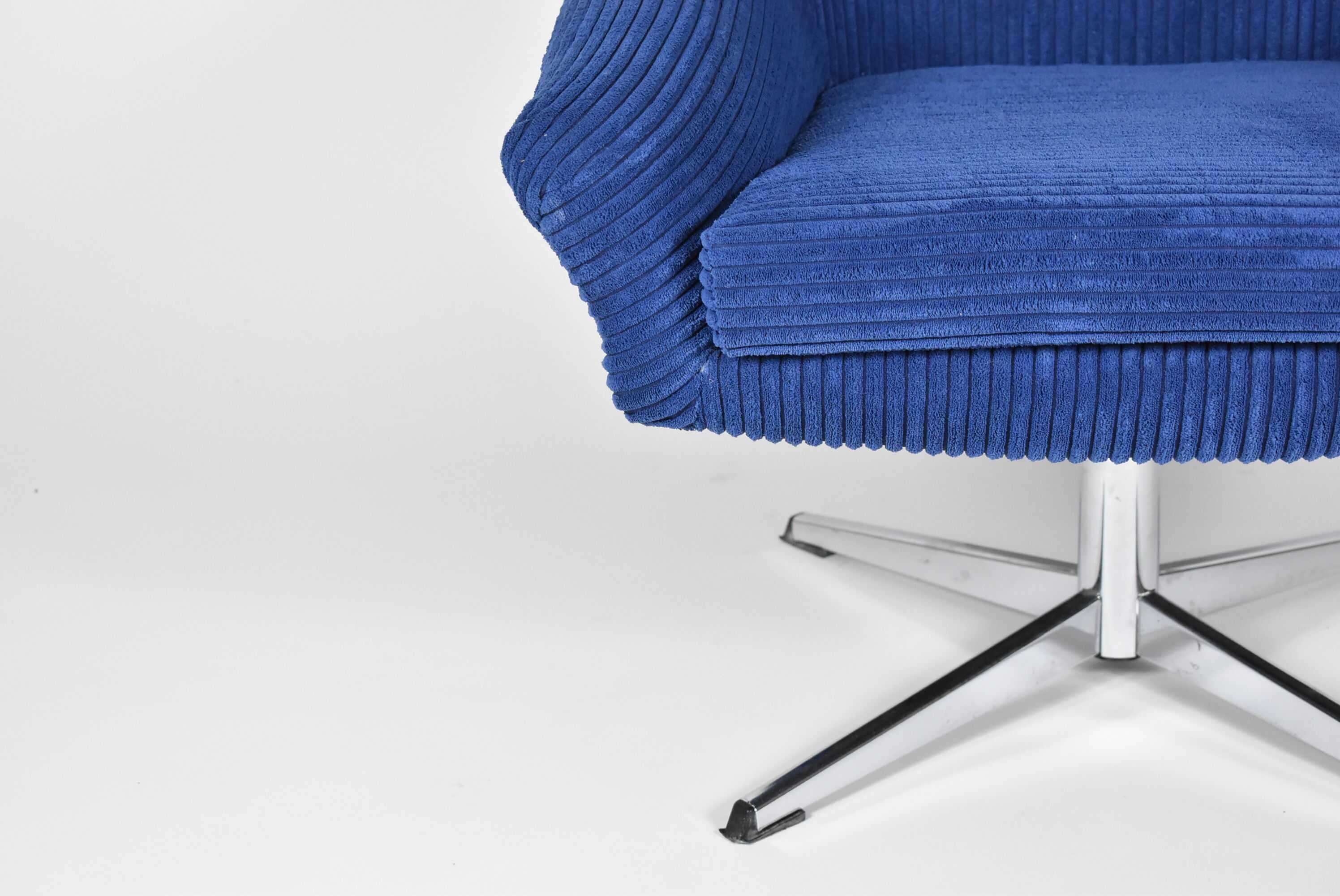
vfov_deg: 19.0
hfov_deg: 28.1
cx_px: 670
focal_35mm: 72
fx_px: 2682
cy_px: 448
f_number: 5.3
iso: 2200
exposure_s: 1/125
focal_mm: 48
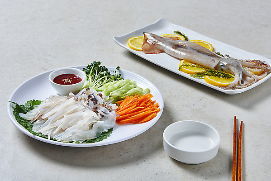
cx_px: 136
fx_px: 527
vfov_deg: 19.5
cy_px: 90
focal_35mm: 70
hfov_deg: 28.8
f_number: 18
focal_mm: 70
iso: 100
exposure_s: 1/125
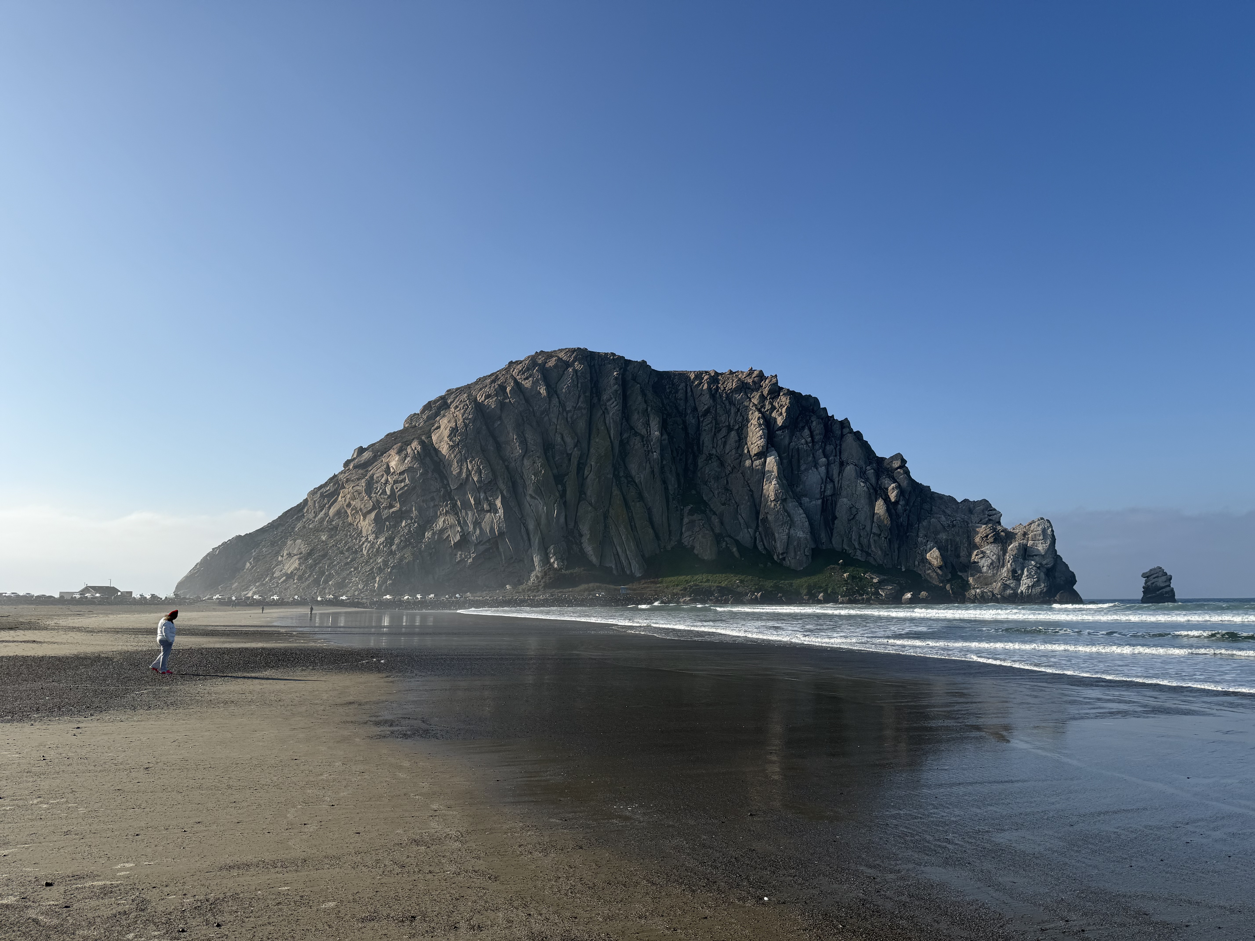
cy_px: 470
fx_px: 870
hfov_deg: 71.6
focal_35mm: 24
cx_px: 628
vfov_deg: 56.8
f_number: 1.78
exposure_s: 1/6711
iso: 80
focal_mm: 6.76
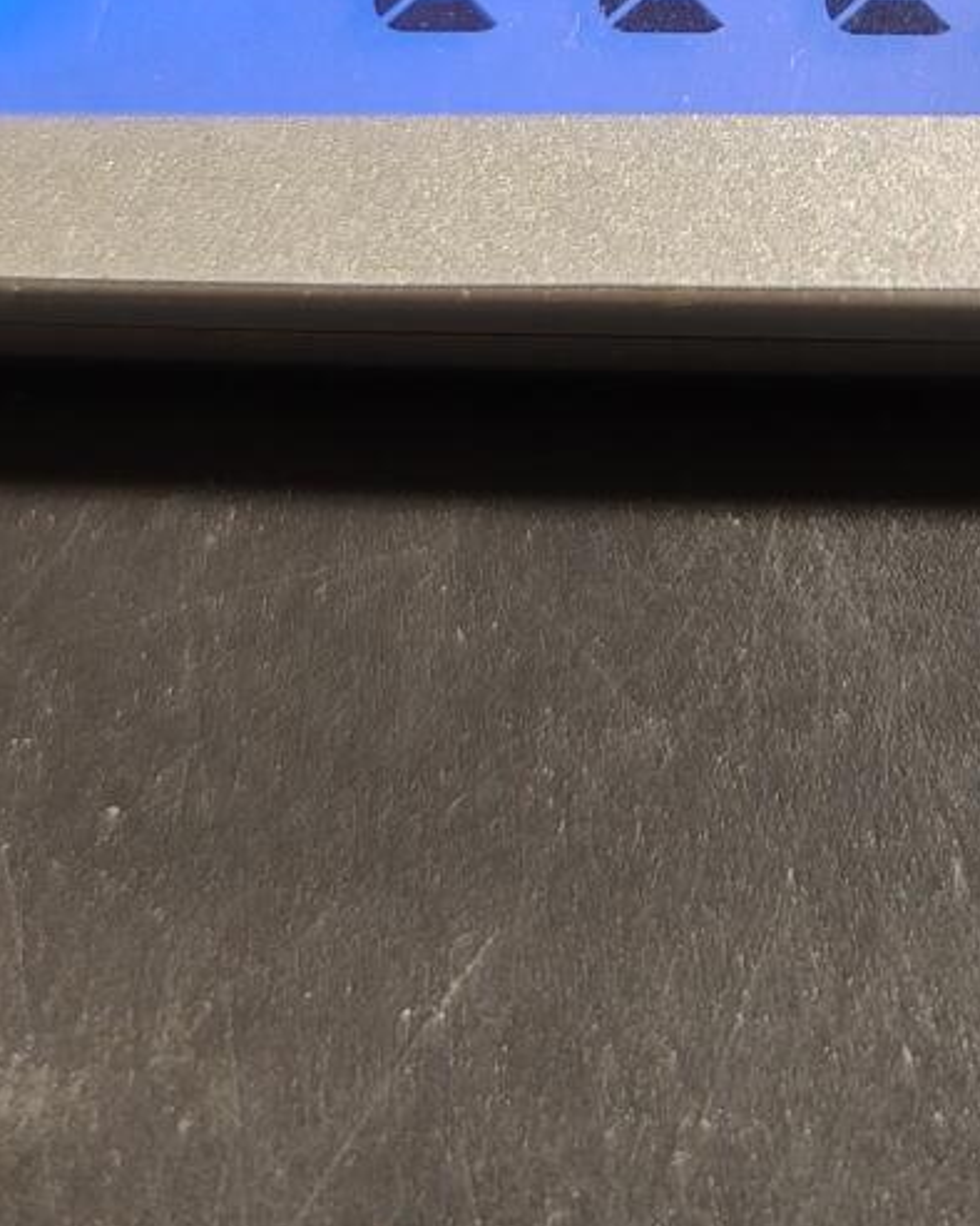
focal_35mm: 82
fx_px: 2975
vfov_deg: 21.3
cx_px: 818
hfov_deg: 18.5
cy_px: -336
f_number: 1.6
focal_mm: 6.06
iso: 125
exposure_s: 1/100
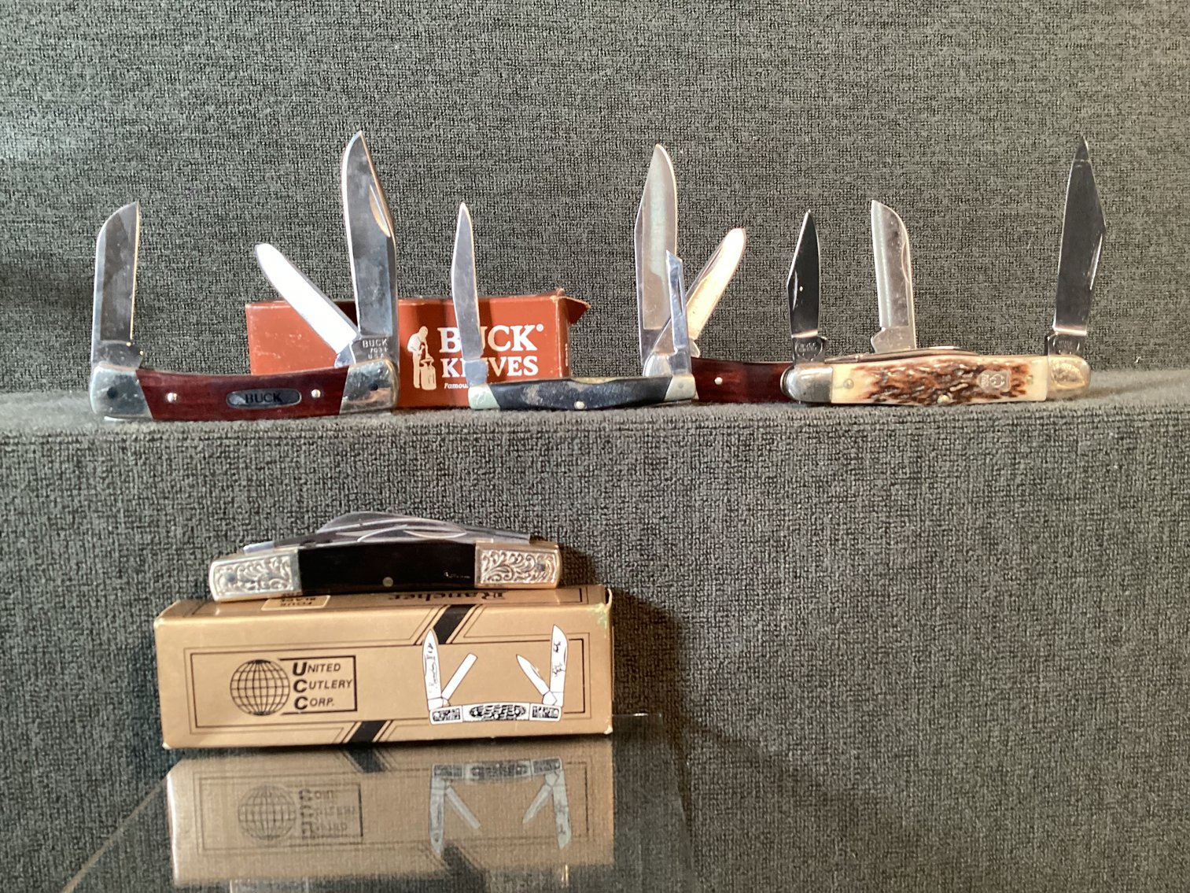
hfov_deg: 58.3
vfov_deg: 45.4
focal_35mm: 31
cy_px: 446
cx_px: 595
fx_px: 1066
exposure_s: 1/33
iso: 250
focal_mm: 3.3
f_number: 2.4
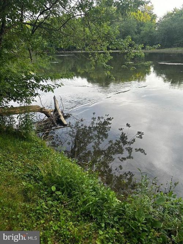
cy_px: 122
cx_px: 92
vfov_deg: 71.6
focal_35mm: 24
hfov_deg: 56.8
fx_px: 169
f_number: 1.78
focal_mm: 6.86
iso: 64
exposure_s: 1/133
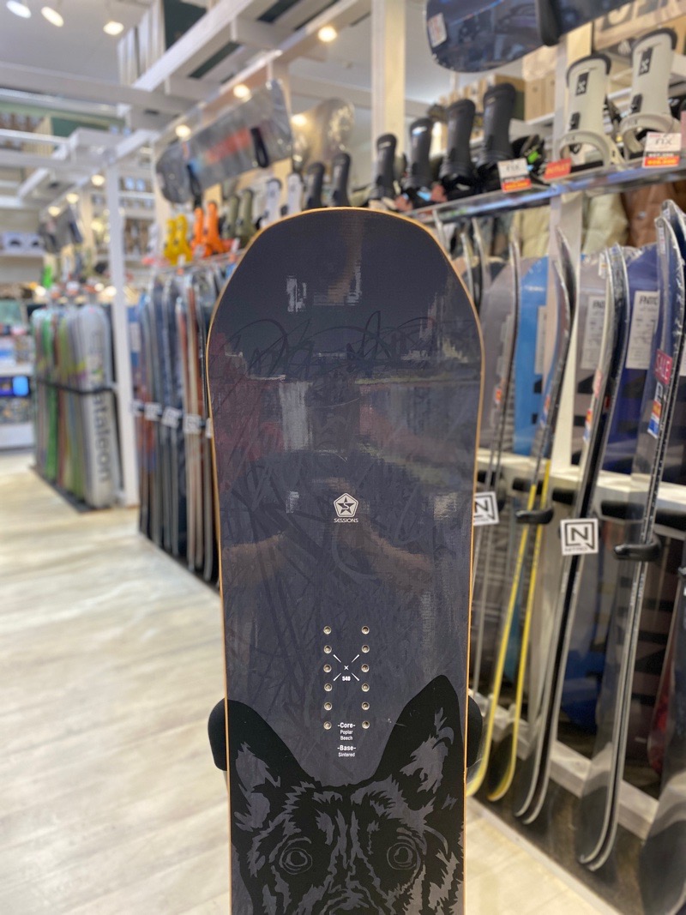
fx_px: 687
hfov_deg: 53.1
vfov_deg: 67.3
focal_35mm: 26
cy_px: 458
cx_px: 343
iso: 250
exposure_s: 1/50
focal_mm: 4.25
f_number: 1.8
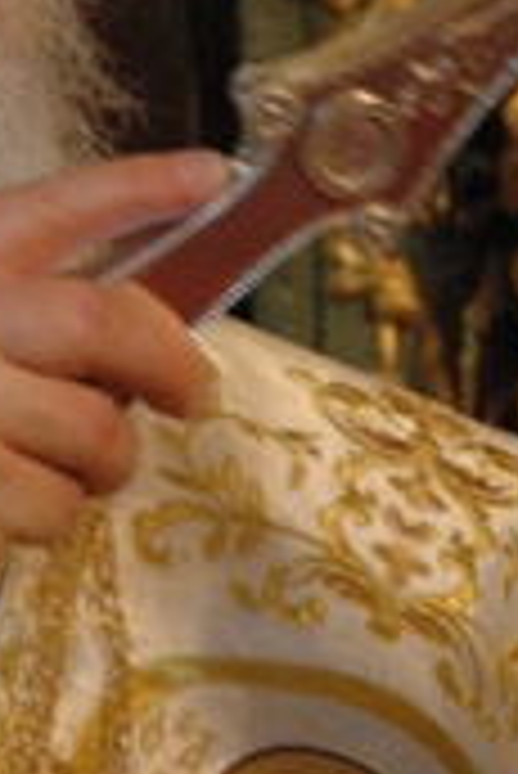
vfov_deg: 5.5
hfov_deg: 3.7
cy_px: 72
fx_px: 8055
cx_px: -14
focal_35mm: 374
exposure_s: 1/30
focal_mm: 70
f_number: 4.5
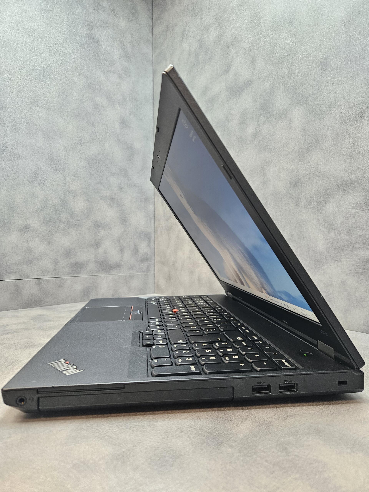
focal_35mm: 23
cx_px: 184
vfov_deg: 73.9
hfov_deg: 58.9
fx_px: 327
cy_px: 246
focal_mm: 5.4
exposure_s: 1/100
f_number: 1.8
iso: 400
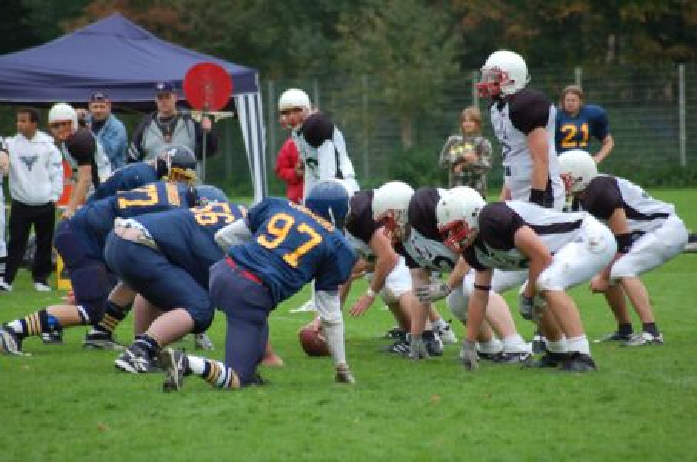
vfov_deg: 4.7
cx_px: 348
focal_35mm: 292
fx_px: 5651
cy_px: 231
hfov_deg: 7.1
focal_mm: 195
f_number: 5
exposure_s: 1/500
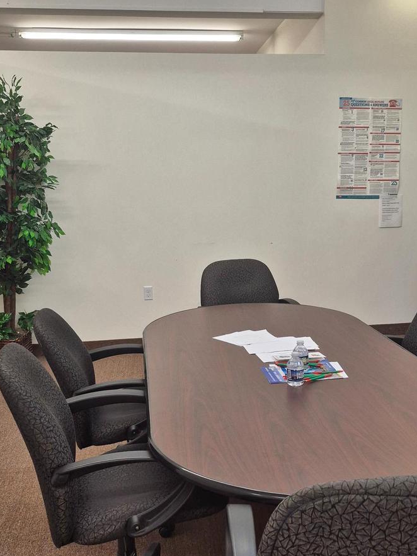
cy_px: 281
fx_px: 643
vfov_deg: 46.8
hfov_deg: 35.8
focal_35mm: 40
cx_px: 258
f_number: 1.8
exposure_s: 1/120
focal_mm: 5.4
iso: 80
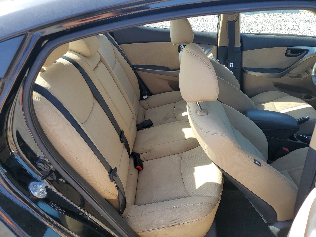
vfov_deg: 53.1
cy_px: 118
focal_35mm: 26
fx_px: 237
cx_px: 158
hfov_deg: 67.3
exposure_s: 1/526
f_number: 1.5
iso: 50
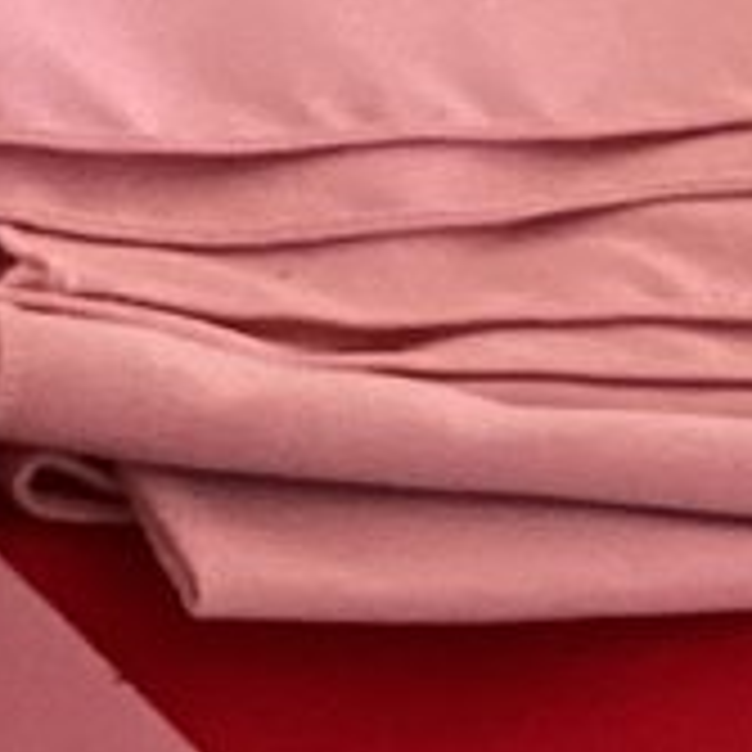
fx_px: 6120
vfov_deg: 6.9
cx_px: -867
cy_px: 1254
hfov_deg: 6.8
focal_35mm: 249
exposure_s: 1/33
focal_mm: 3.3
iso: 250
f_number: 2.4
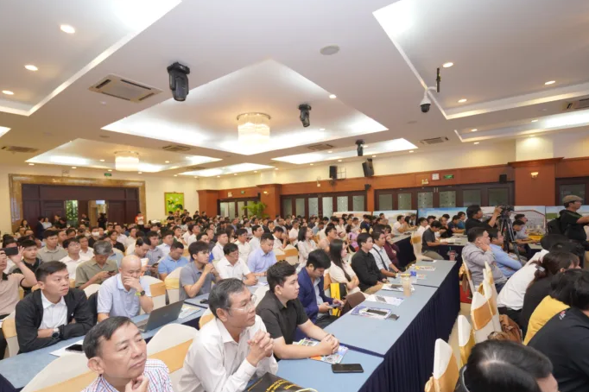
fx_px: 294
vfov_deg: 67.1
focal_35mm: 18
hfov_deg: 89.9
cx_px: 275
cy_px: 218
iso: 2500
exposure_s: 1/160
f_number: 4
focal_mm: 16
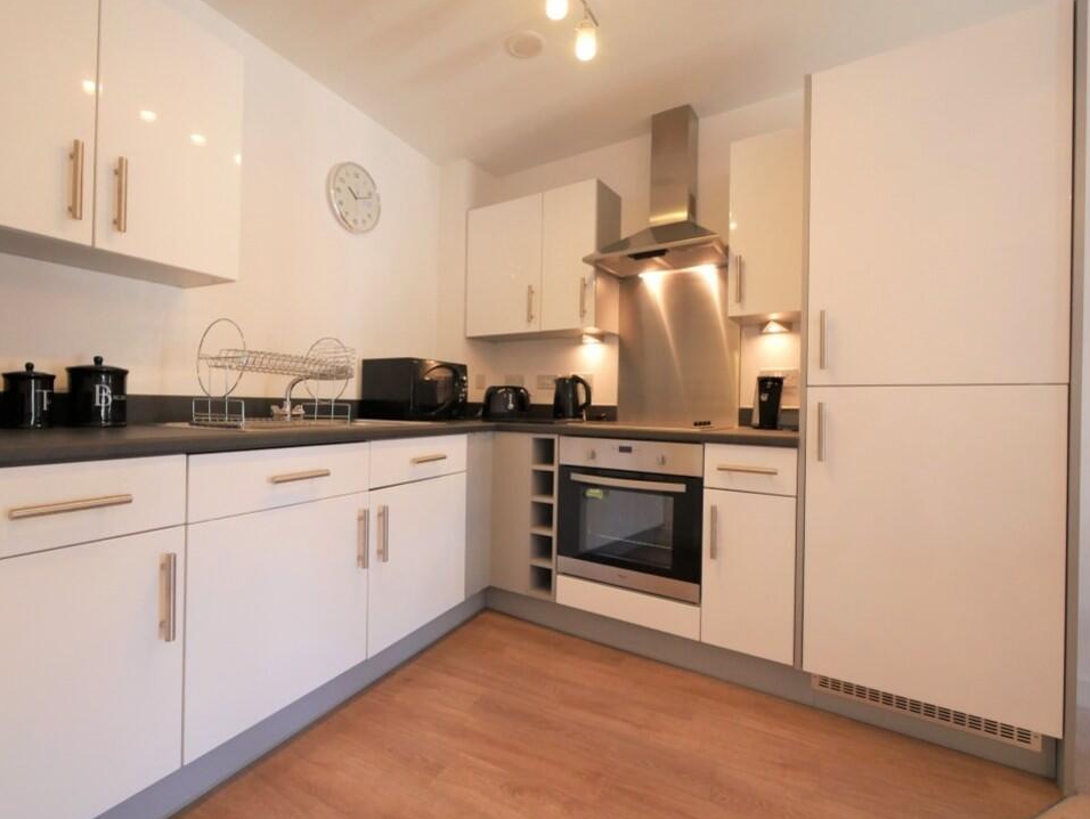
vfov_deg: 81.8
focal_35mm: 15
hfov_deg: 98.0
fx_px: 473
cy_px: 403
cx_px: 510
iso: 1000
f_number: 4
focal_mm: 7
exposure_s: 1/60
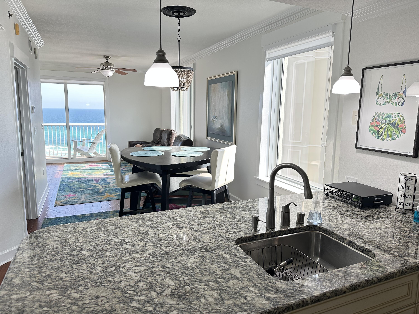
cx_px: 210
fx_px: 291
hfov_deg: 71.6
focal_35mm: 24
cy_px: 157
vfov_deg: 56.8
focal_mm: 6.86
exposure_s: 1/170
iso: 100
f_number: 1.78
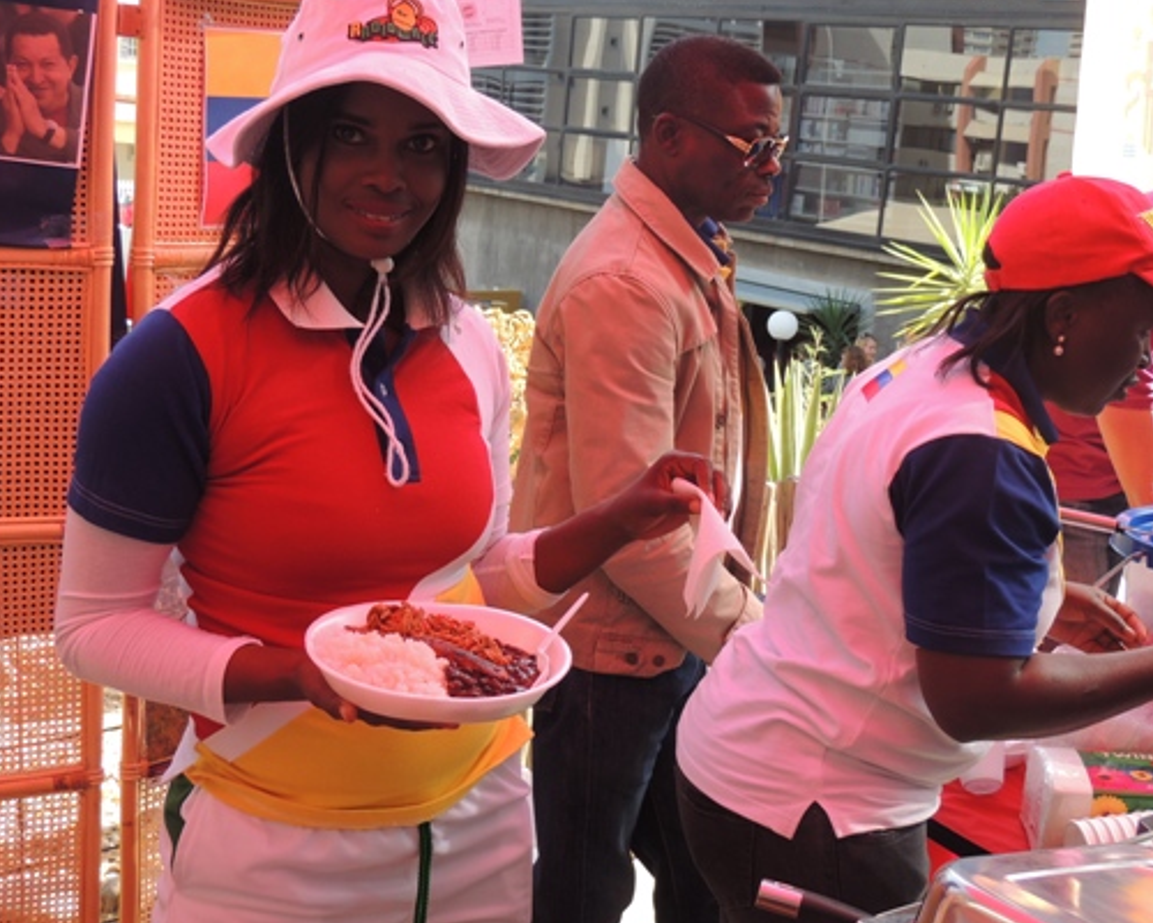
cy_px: 434
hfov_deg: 37.3
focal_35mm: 50
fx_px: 1706
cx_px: 565
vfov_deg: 30.2
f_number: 3.3
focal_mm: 7.1
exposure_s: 1/125
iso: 100
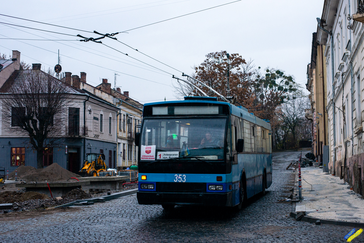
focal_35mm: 50
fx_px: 506
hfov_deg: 39.6
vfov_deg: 27.0
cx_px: 182
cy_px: 122
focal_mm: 50
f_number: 4.5
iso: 400
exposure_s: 1/250
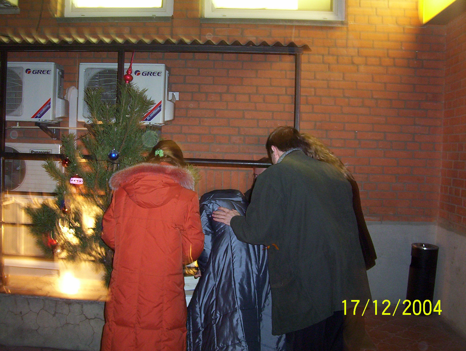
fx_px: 580
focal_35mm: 43
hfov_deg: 43.8
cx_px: 233
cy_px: 176
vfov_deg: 33.7
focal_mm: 5.77
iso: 140
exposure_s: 1/2
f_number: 2.73
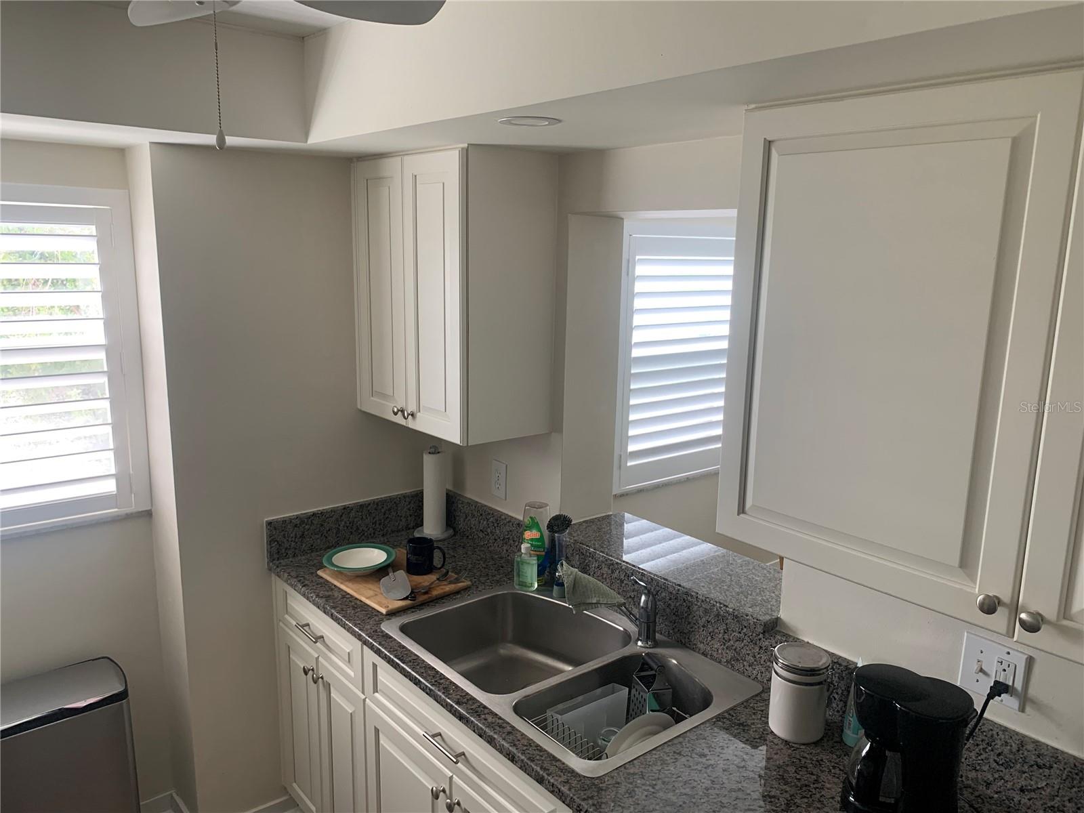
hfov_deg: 67.3
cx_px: 542
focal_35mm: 26
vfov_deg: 53.1
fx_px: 814
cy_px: 406
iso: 100
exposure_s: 1/65
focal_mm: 4.25
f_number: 1.8
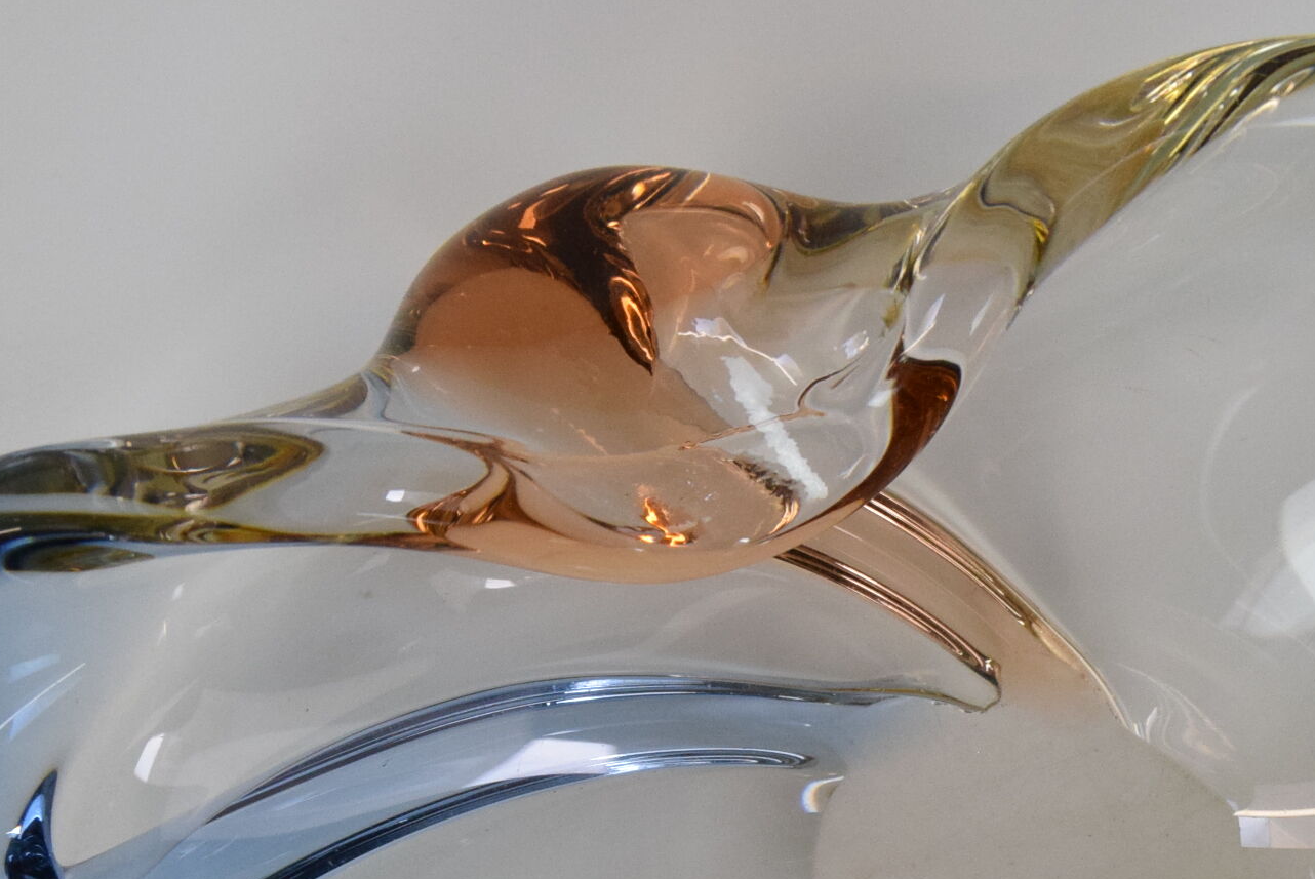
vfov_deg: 14.8
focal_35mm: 91
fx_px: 3327
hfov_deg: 22.0
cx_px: 1075
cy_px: 843
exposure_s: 1/250
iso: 1600
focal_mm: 26
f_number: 8
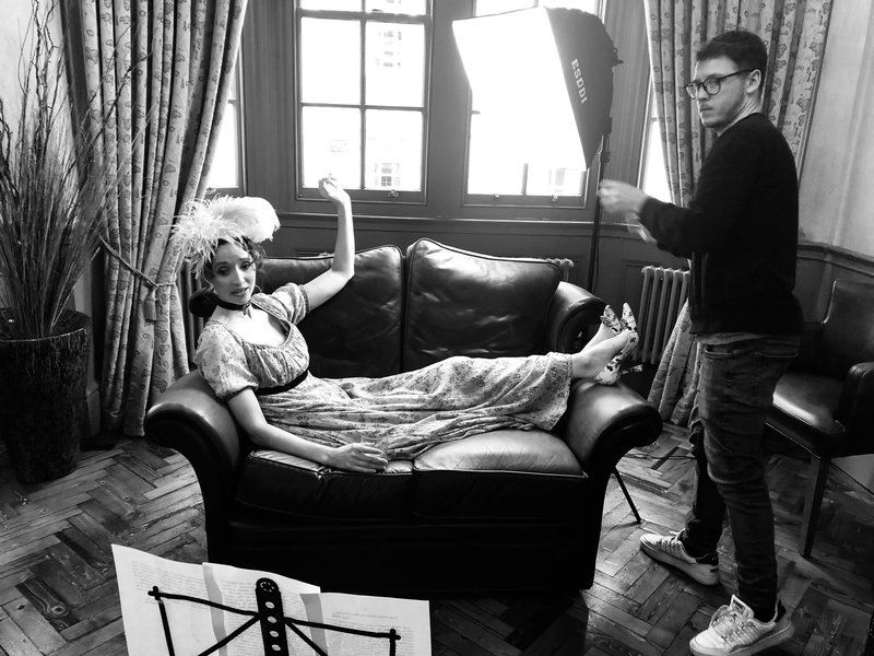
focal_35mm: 28
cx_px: 437
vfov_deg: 49.7
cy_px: 328
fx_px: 707
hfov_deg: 63.4
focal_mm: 3.99
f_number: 1.8
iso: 64
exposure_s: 1/17
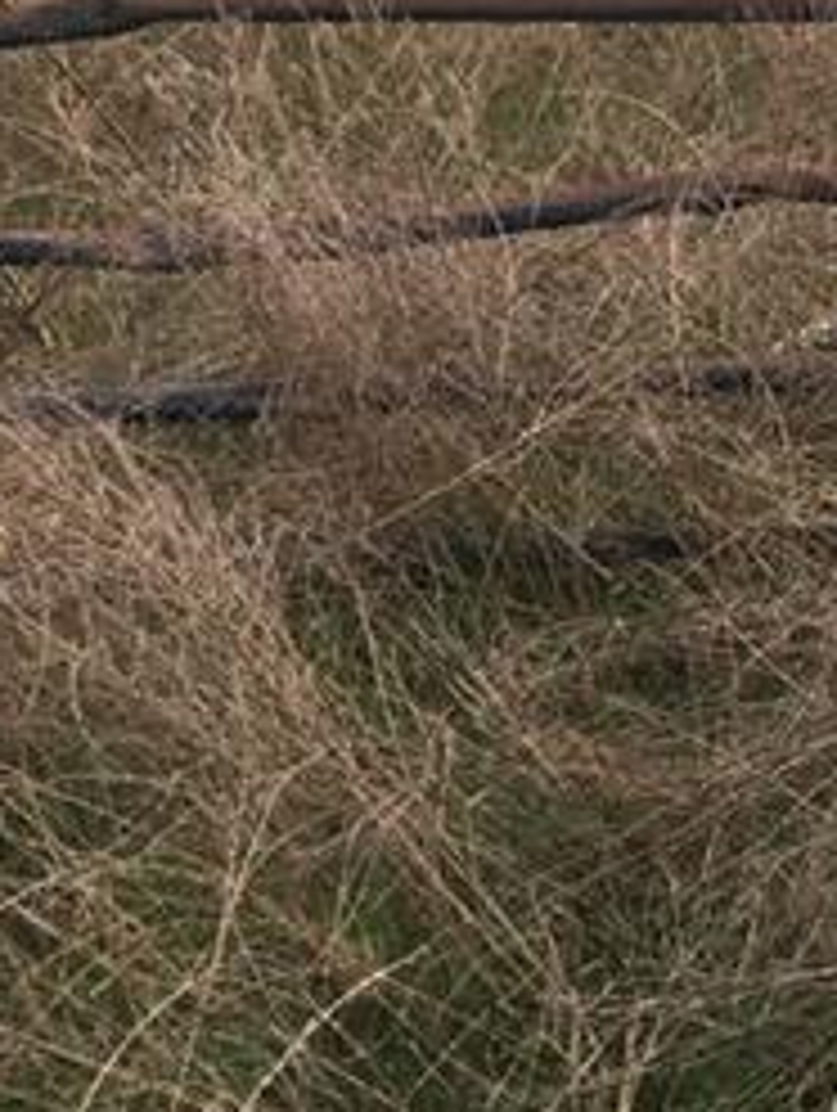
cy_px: -158
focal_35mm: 90
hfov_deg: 15.6
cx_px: 1098
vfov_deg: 20.6
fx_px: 2894
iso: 32
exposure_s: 1/507
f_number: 2.2
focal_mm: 4.15
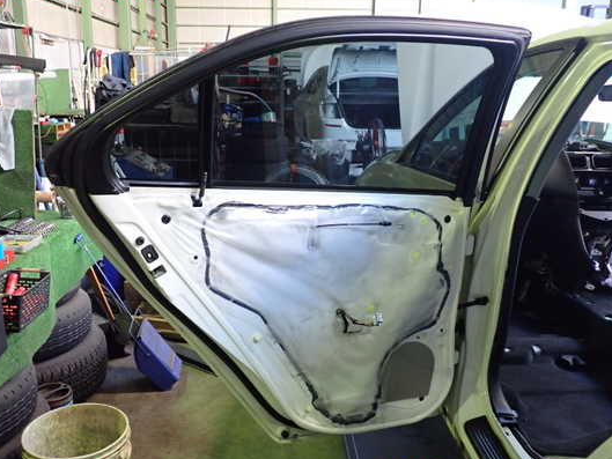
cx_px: 295
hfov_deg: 53.9
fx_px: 601
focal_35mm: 34
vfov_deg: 41.8
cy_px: 235
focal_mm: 5.4
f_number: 2.3
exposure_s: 1/50
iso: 500
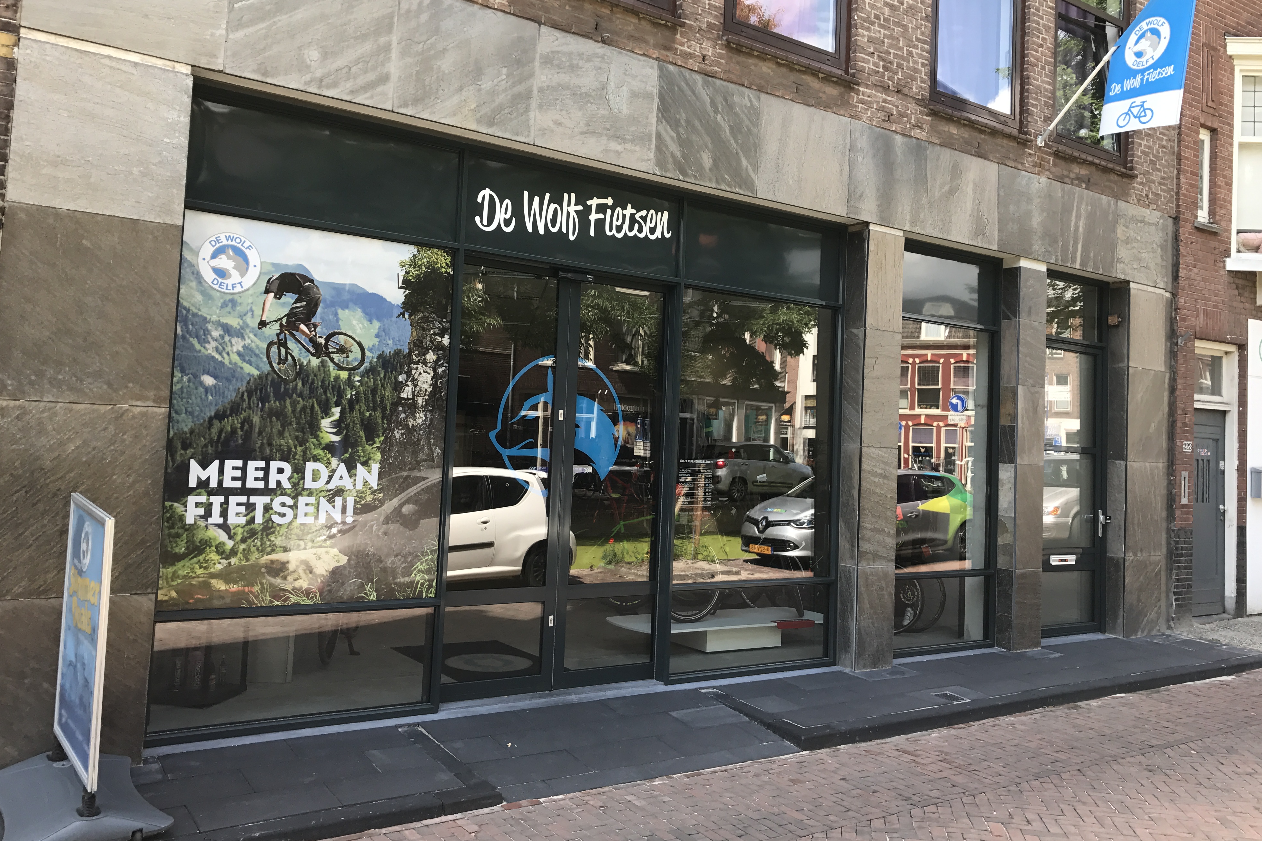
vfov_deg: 43.6
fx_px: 1052
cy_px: 387
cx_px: 644
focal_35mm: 30
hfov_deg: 61.9
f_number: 1.8
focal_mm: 3.99
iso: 20
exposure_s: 1/347
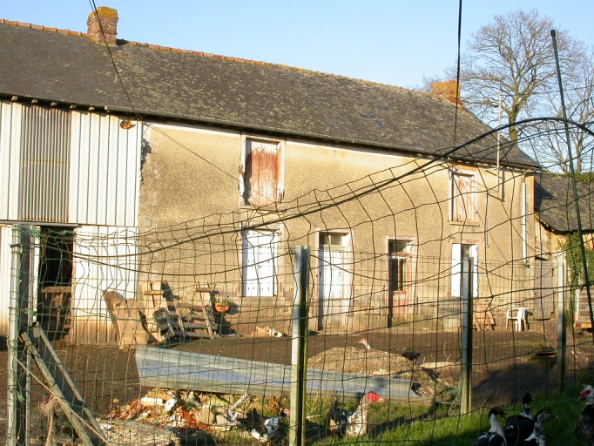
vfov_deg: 30.3
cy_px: 223
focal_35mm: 48
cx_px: 297
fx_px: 824
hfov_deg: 39.6
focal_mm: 10
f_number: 6.4
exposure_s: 1/190
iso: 100
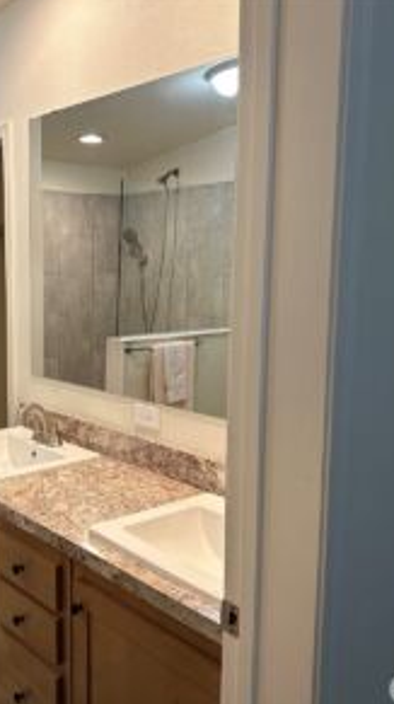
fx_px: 671
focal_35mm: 36
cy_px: 351
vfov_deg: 55.3
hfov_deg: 31.6
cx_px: 63
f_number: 1.78
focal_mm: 6.86
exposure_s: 1/120
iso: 200
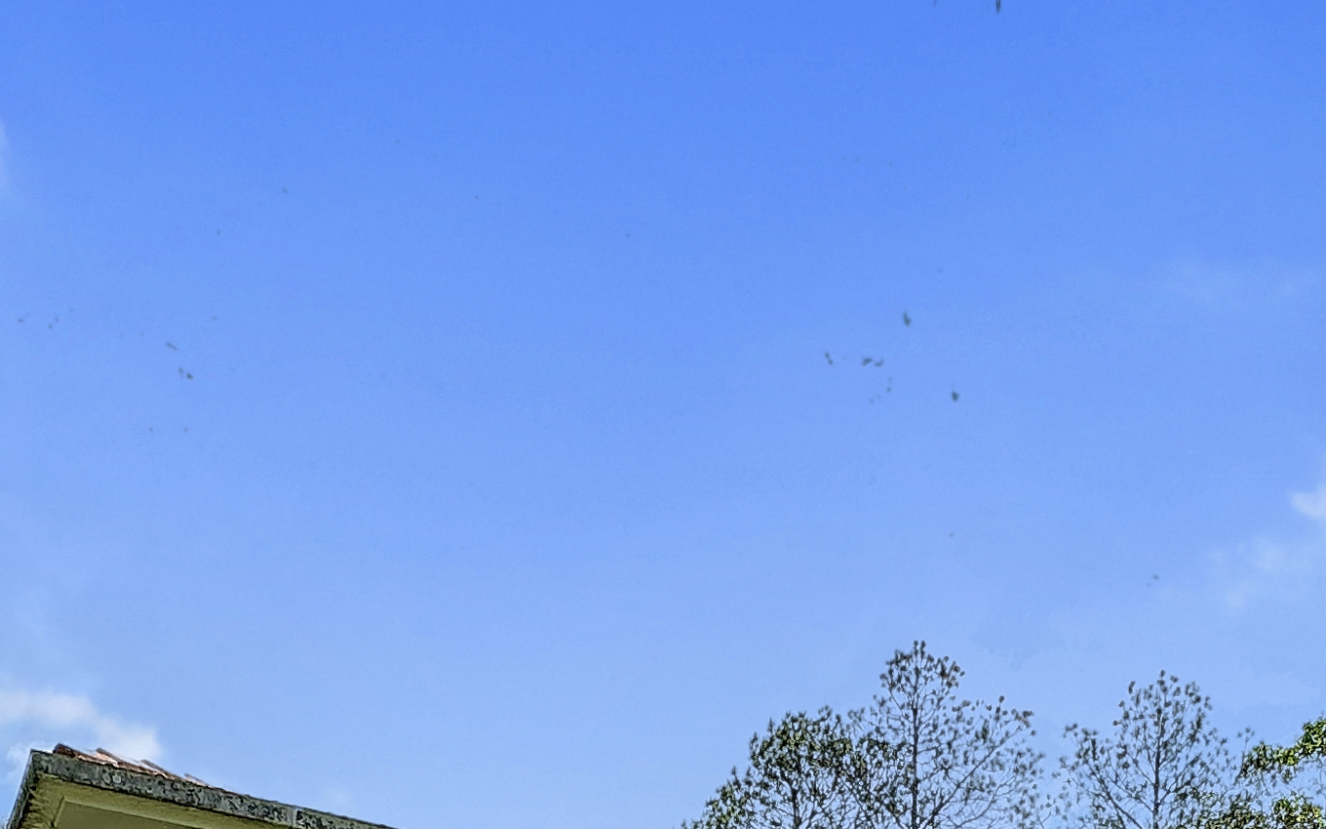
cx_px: 736
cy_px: 1451
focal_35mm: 44
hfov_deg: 45.2
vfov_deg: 21.0
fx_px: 1590
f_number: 2.2
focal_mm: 2.22
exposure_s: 1/596
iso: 40
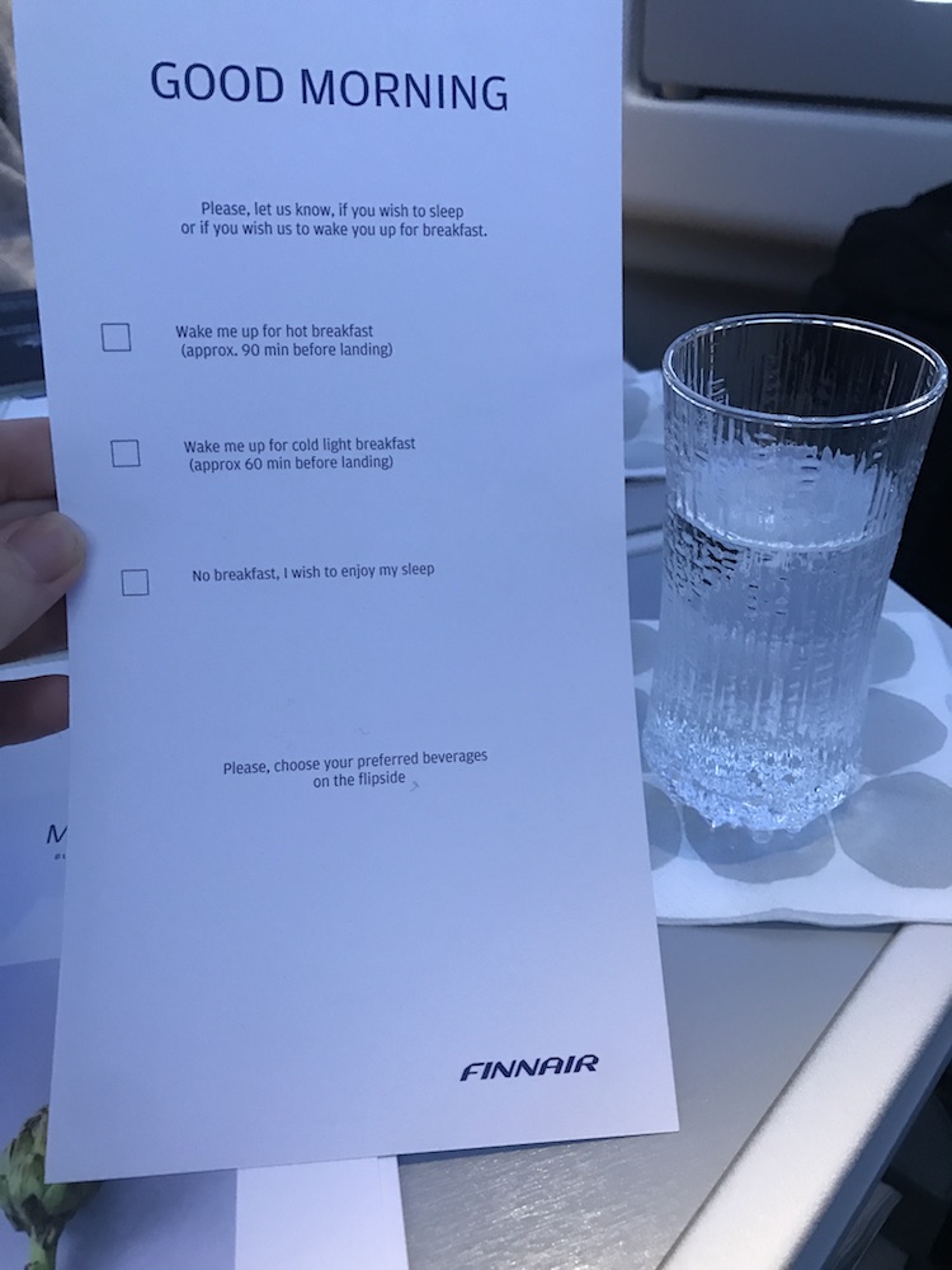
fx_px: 1027
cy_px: 635
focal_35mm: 28
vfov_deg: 63.4
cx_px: 476
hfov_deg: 49.7
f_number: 1.8
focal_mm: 3.99
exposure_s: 1/17
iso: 64
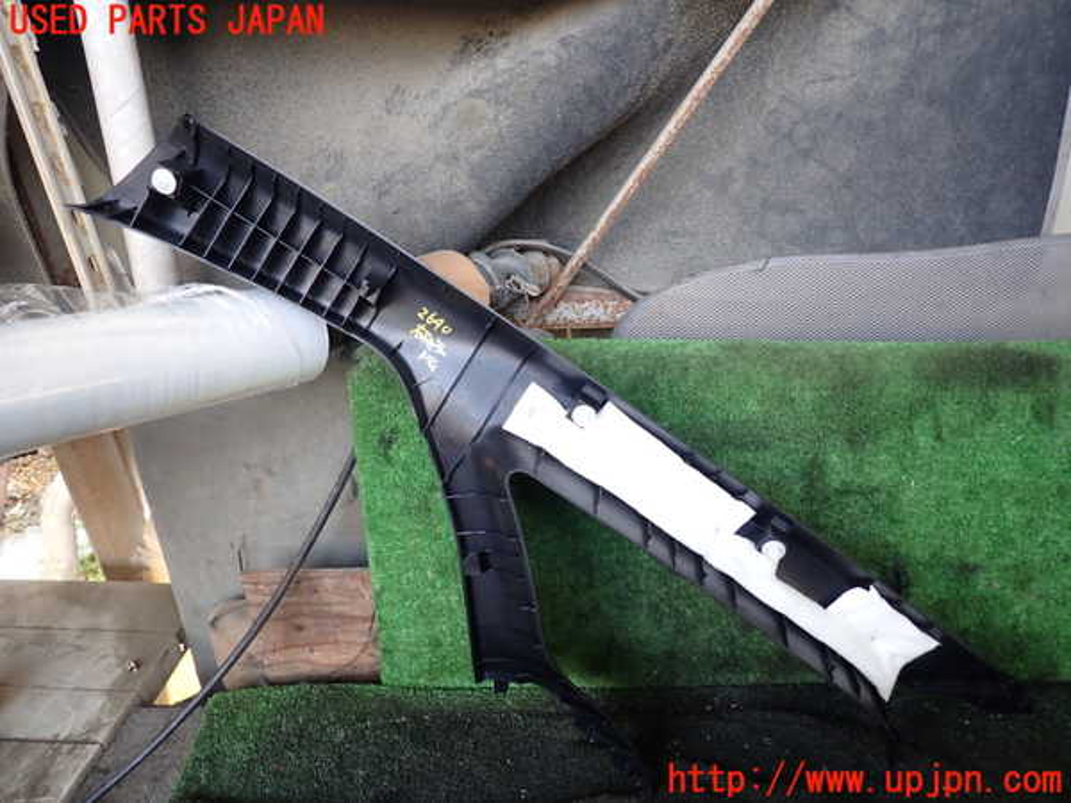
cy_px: 402
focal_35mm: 25
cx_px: 536
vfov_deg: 54.9
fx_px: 773
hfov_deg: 69.4
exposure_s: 1/60
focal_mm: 4.5
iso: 125
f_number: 2
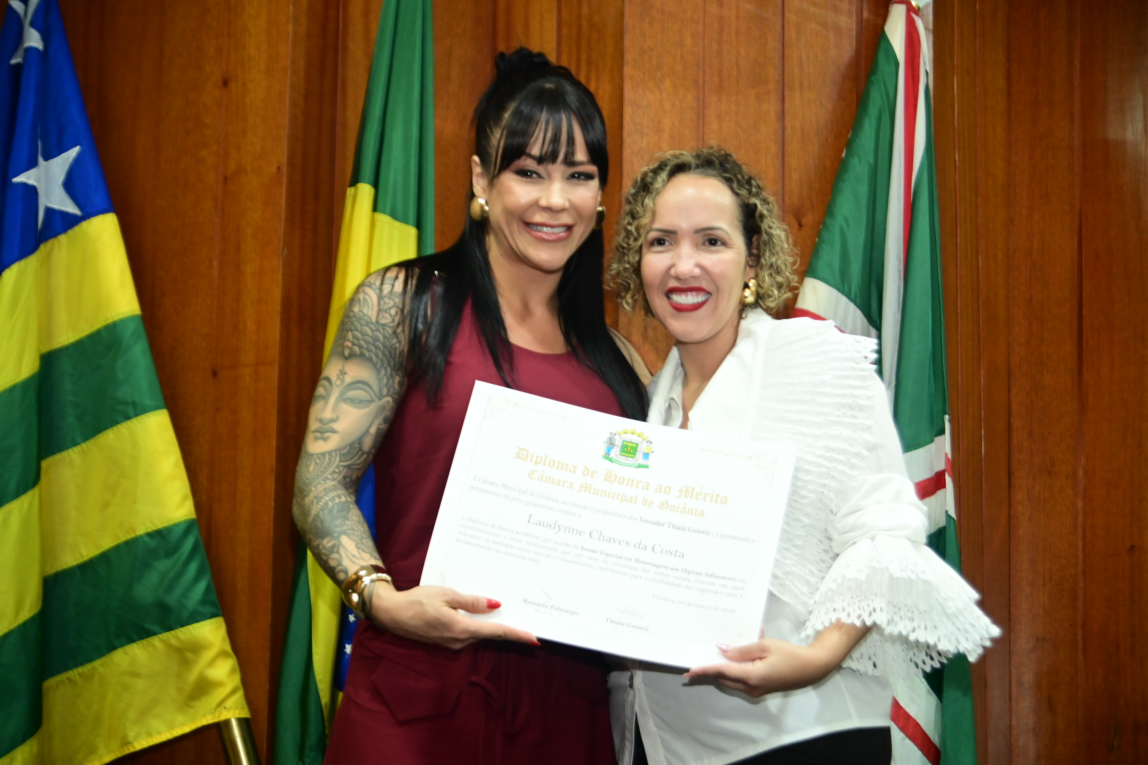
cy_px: 382
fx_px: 2232
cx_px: 574
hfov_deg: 28.8
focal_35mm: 70
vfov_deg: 19.5
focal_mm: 70
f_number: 4.5
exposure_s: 1/125
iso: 3200
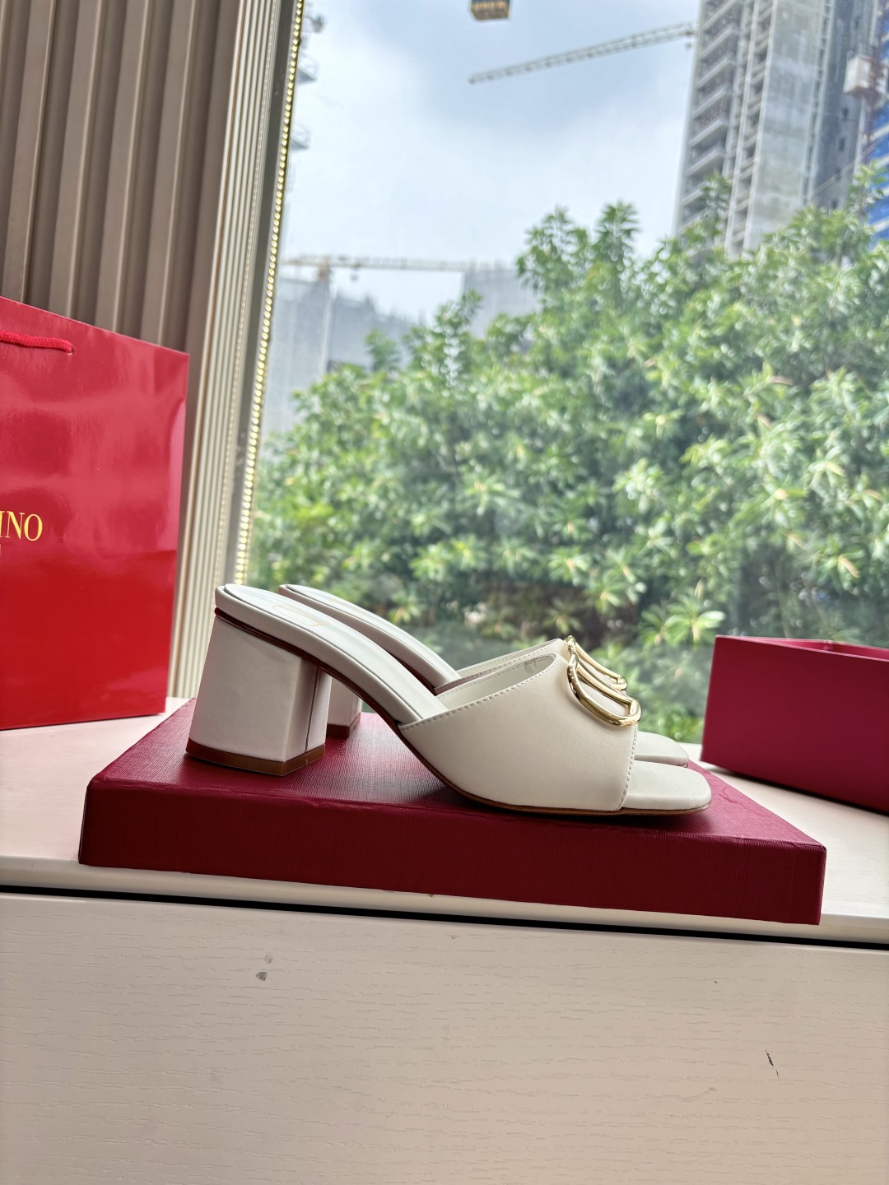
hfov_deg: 53.1
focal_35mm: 26
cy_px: 592
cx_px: 444
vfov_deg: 67.3
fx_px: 890
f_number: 1.6
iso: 50
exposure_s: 1/574
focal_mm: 5.96
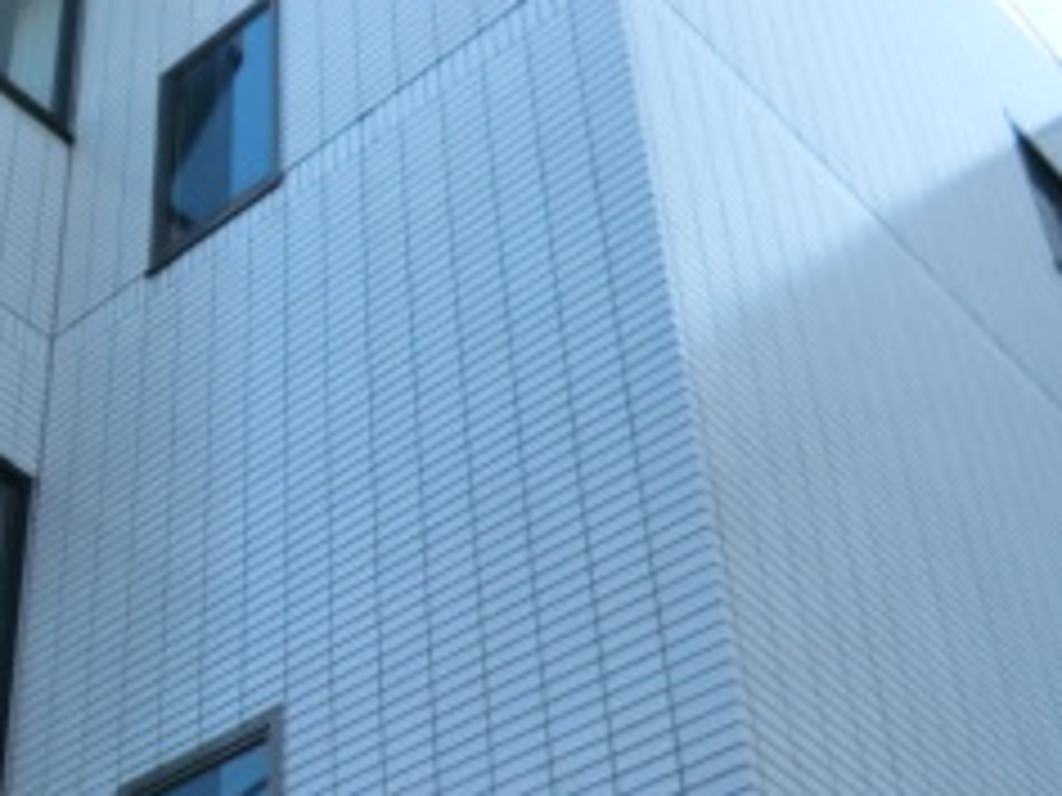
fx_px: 1994
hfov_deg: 28.0
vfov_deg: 22.4
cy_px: 585
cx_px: -9
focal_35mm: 65
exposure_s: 1/80
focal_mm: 4.3
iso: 80
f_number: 3.2
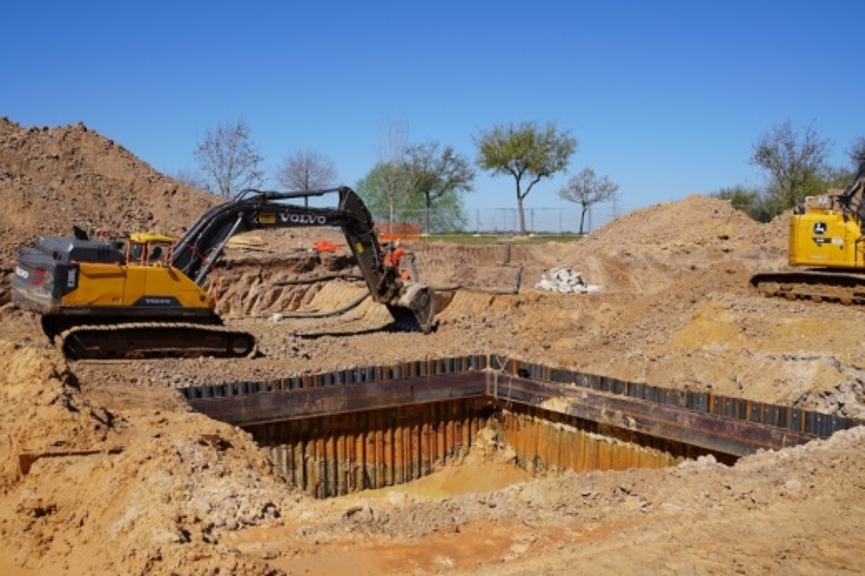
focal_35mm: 33
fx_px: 792
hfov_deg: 57.3
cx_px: 432
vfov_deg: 39.9
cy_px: 288
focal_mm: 33
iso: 100
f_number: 10
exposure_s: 1/250
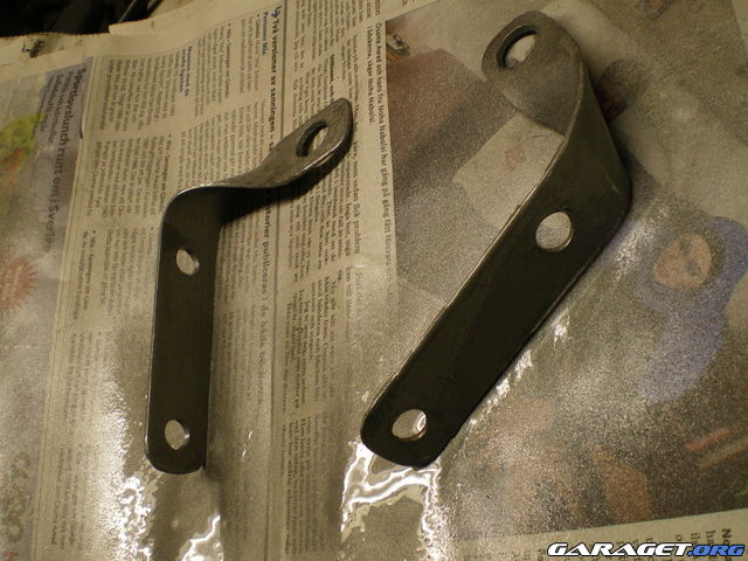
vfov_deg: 37.7
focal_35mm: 38
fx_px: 821
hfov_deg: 49.0
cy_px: 280
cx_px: 374
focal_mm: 6.3
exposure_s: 1/50
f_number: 3.1
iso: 160
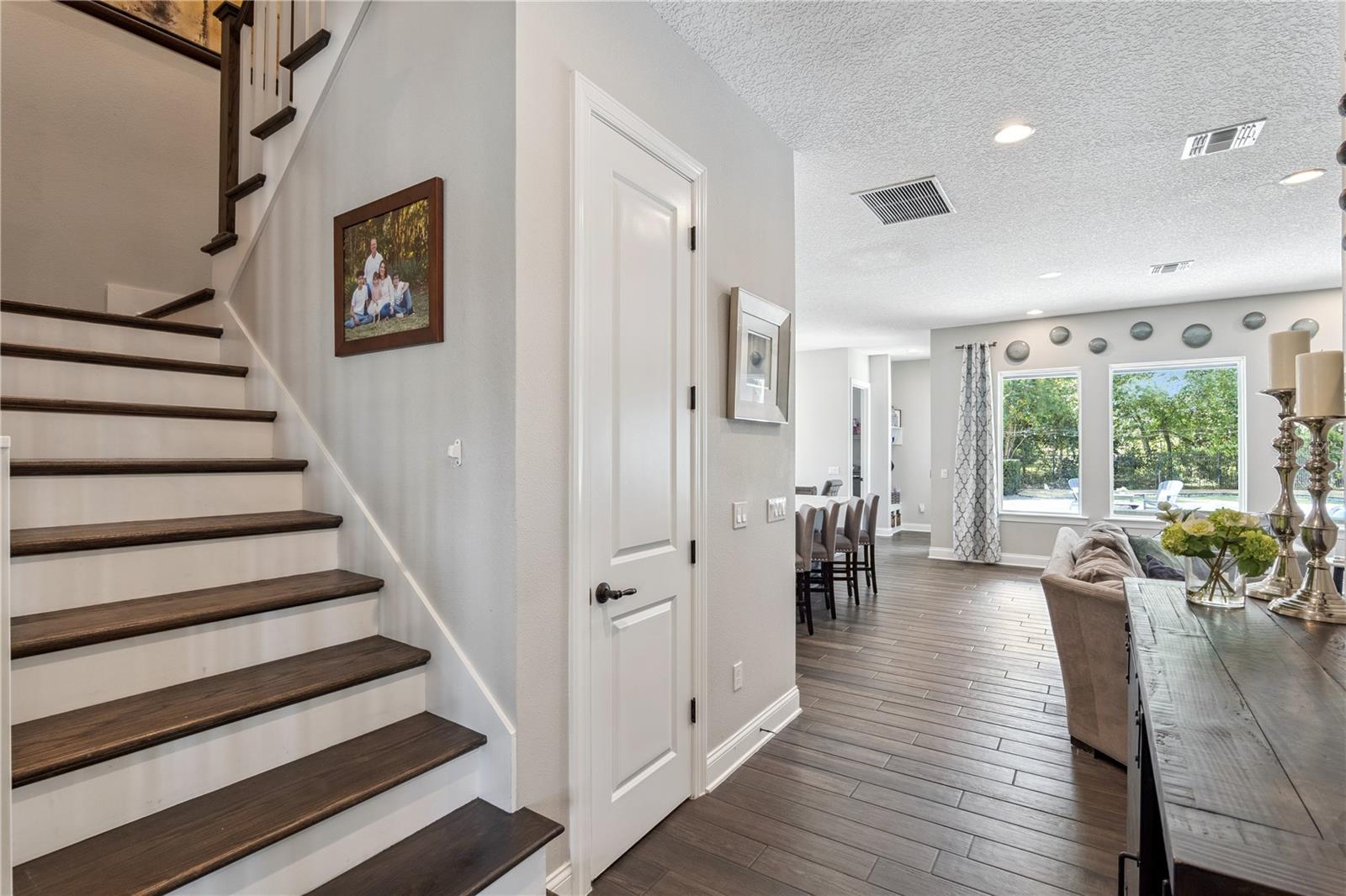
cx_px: 673
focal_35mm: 16
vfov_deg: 73.7
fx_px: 598
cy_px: 448
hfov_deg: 96.7
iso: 800
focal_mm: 16
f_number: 10
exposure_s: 1/25
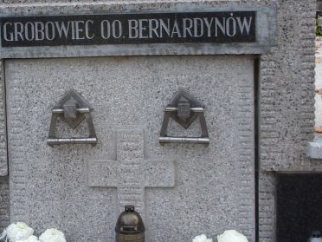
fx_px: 716
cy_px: 29
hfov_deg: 25.3
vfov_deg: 18.8
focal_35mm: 77
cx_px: 121
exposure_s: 1/34
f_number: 3.9
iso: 91
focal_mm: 5.1
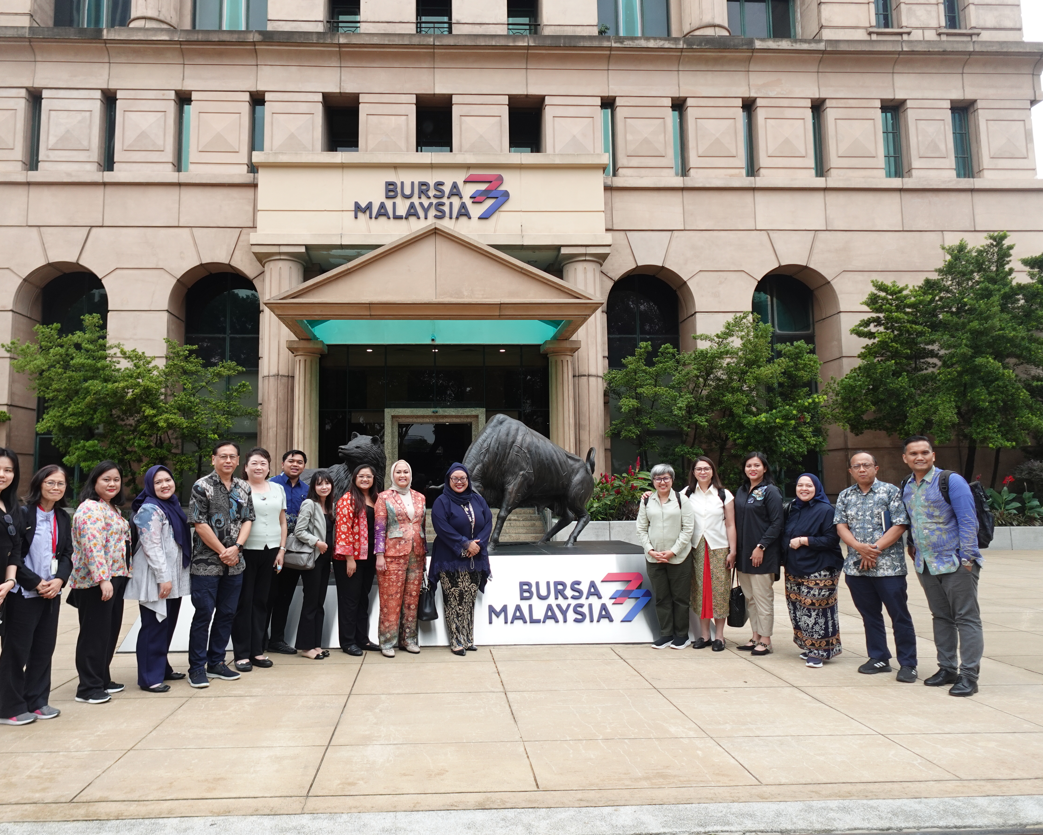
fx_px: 710
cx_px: 461
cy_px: 410
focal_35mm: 23
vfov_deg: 60.9
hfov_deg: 72.3
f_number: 2
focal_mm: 7.6
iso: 125
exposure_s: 1/800
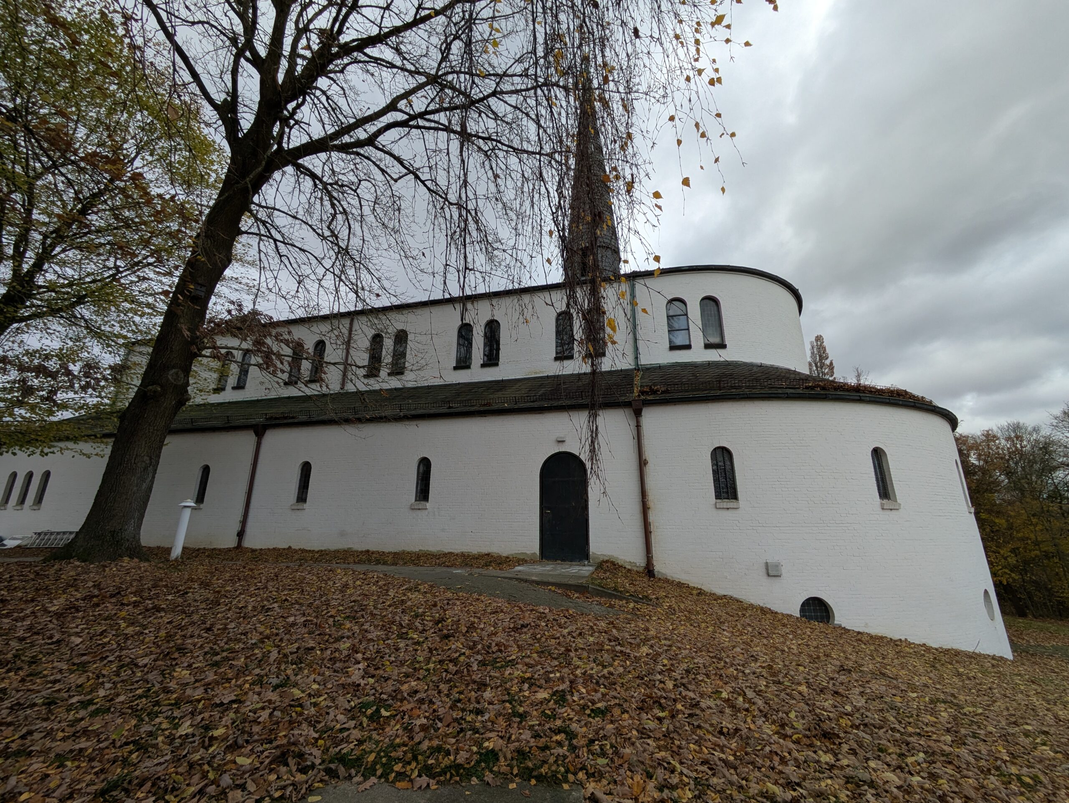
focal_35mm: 14
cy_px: 402
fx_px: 433
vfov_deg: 85.7
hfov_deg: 102.0
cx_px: 534
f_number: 2.2
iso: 41
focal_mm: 1.83
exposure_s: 1/262
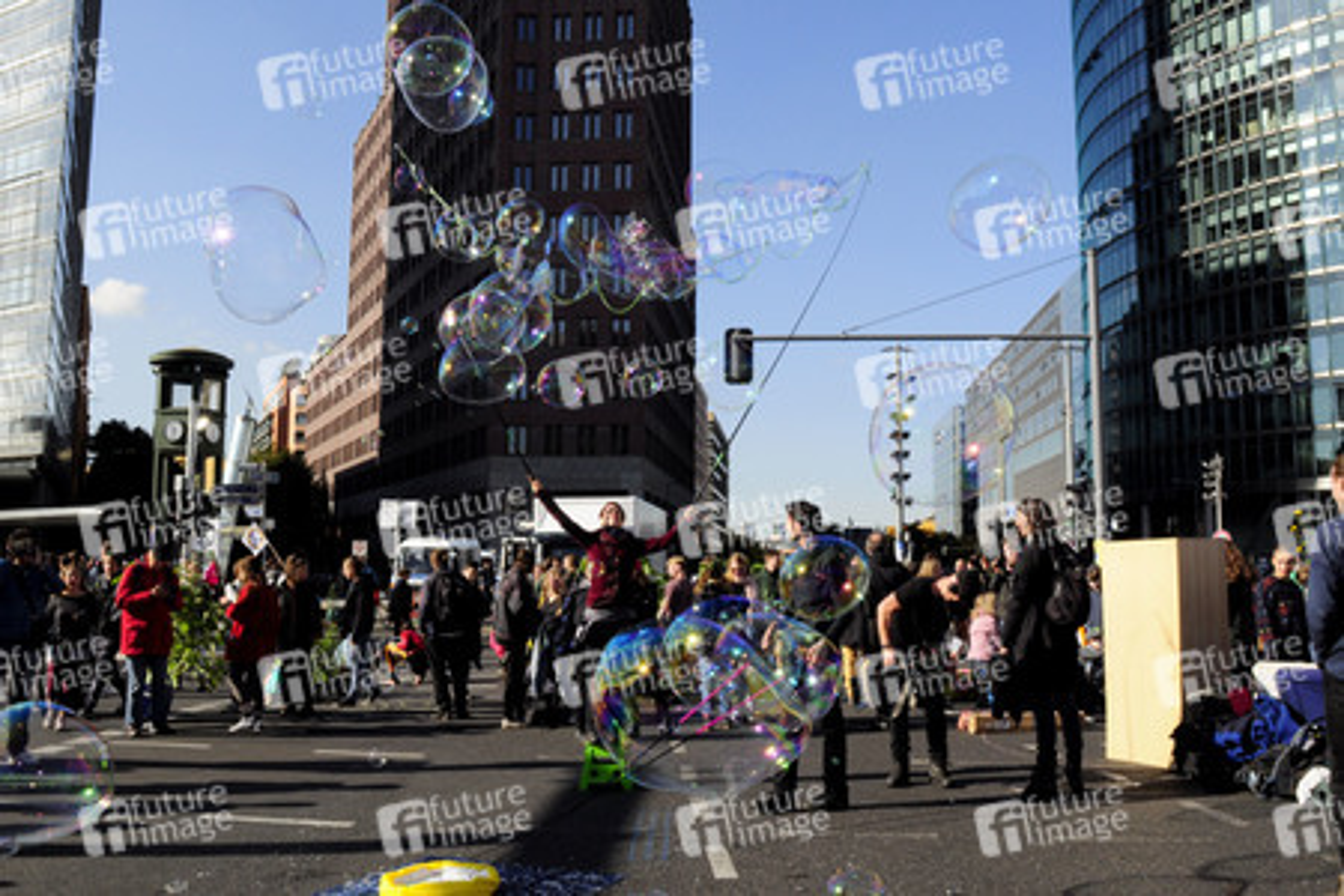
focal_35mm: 33
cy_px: 448
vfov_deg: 40.0
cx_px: 672
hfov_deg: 57.2
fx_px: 1232
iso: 720
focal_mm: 22
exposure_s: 1/200
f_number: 25
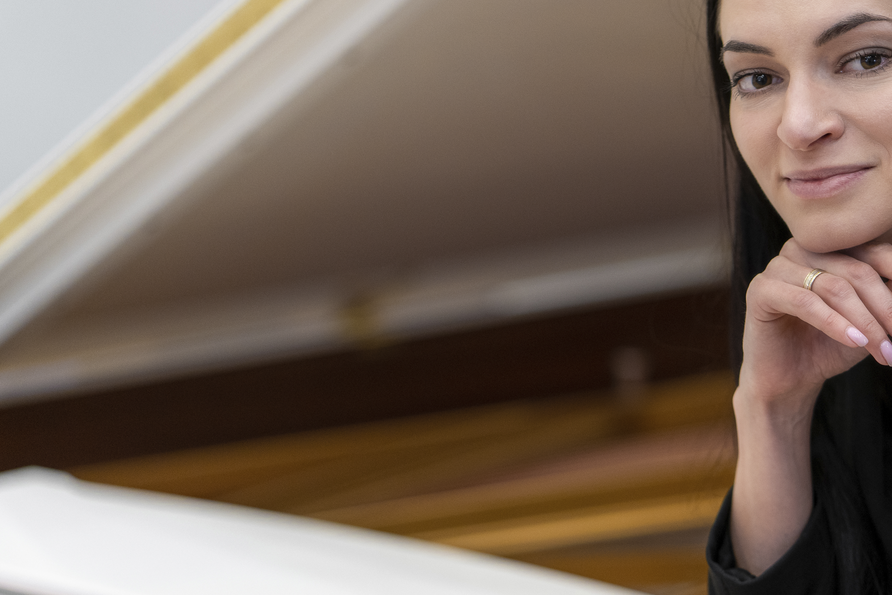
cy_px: 317
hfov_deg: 13.4
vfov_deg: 9.0
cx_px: 698
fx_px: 3766
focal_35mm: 152
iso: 800
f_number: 2
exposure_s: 1/60
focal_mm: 85
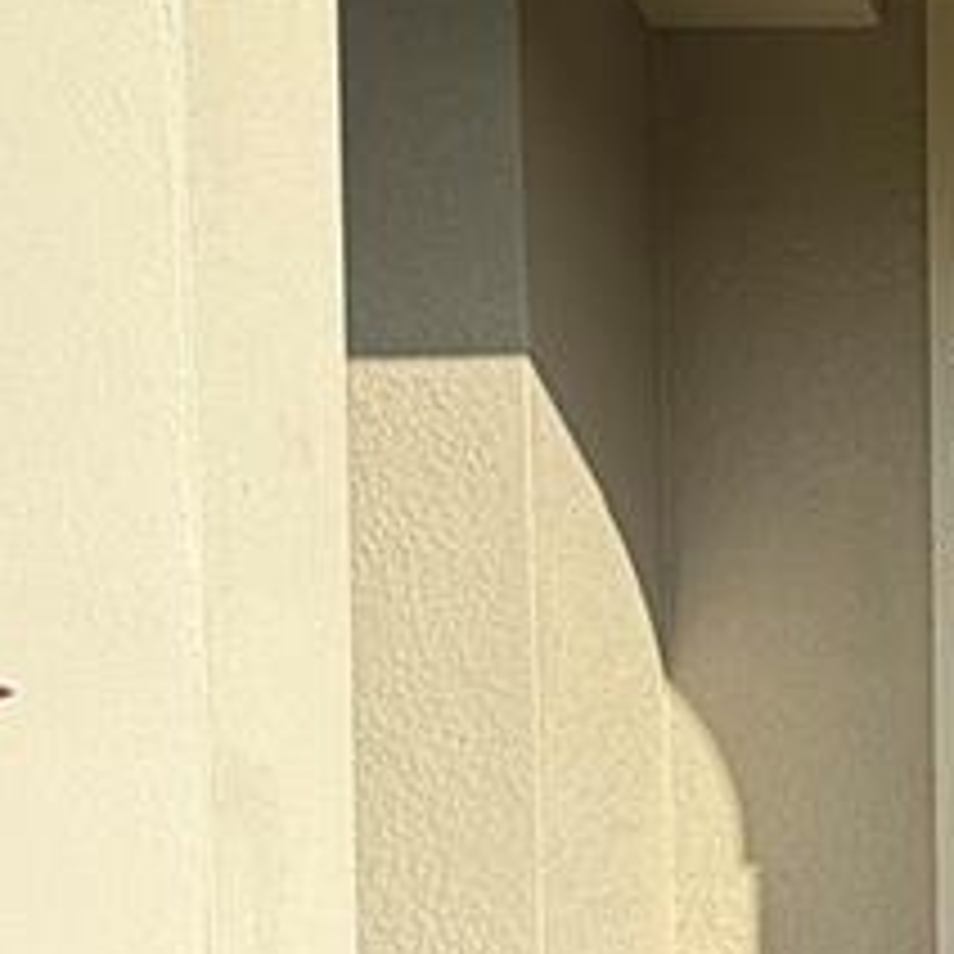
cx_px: 1332
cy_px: 945
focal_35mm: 70
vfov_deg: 23.6
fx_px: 2183
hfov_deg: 21.6
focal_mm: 2.22
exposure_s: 1/864
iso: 50
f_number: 2.2
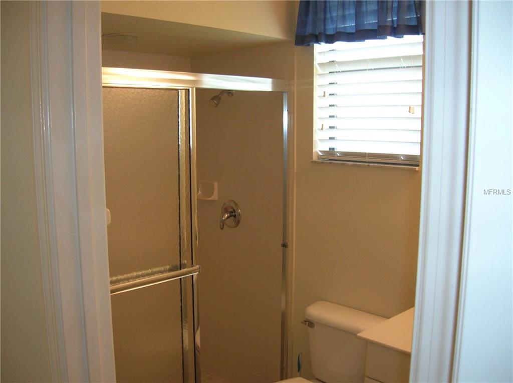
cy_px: 192
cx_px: 256
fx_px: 503
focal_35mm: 34
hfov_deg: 54.0
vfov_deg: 41.7
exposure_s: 1/32
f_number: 2.9
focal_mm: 5.7
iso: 101
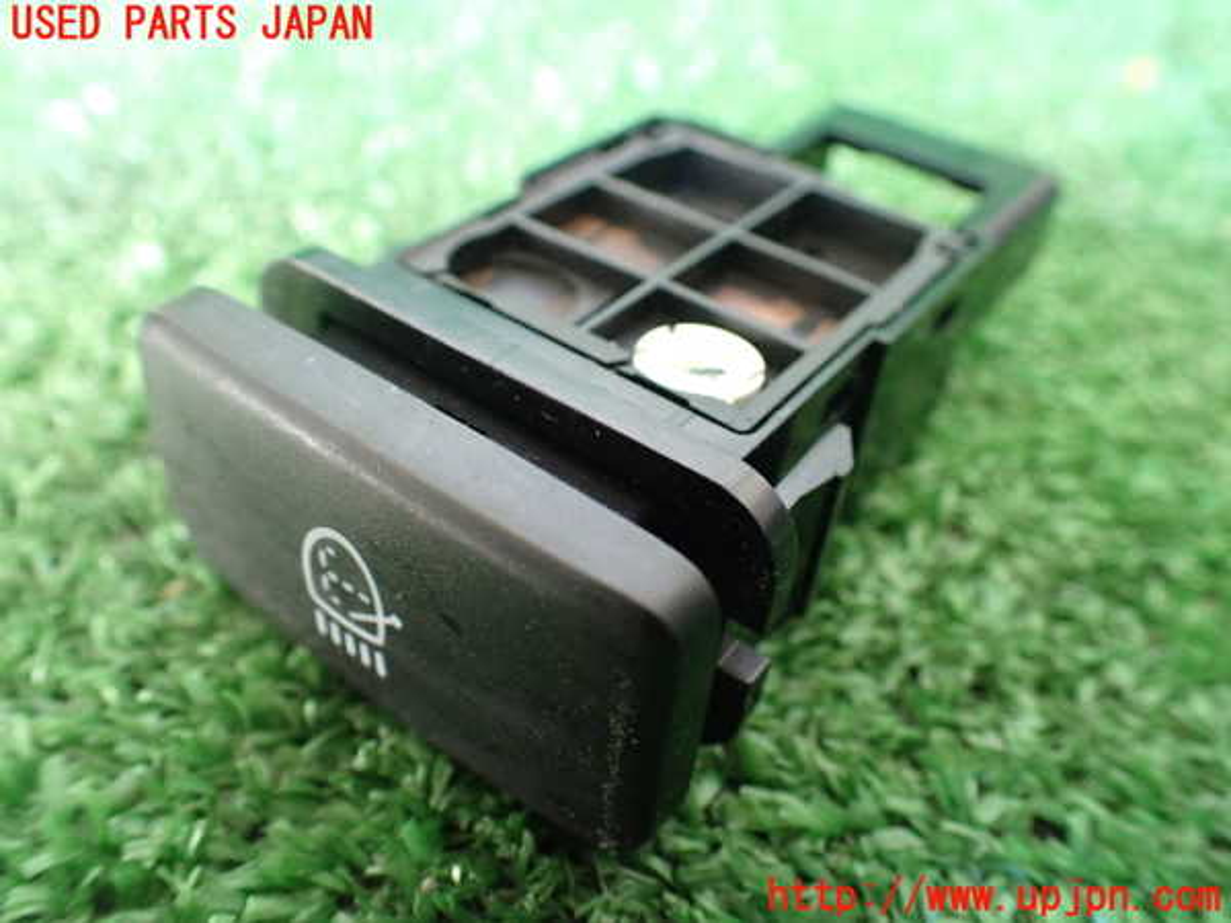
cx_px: 616
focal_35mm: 30
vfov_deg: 46.8
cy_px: 462
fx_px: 1067
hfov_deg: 60.0
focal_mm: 5.4
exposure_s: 1/40
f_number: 2.3
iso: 800
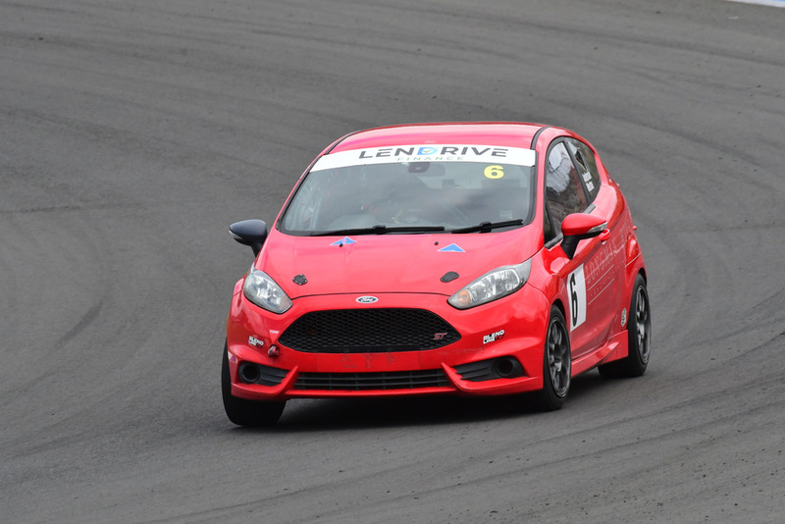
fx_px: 16359
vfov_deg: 1.8
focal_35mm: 750
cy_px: 262
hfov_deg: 2.7
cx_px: 392
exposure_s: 1/640
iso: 800
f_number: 11
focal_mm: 500
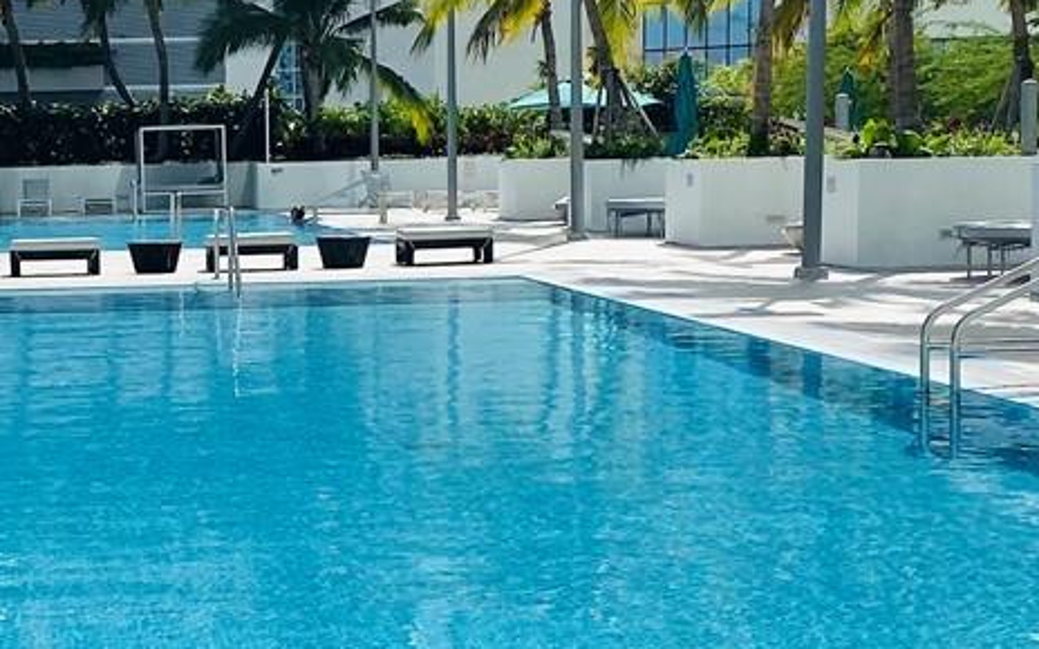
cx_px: 197
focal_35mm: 95
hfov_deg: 21.6
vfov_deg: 13.7
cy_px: 459
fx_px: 2690
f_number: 1.8
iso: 32
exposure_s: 1/5025
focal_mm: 4.25
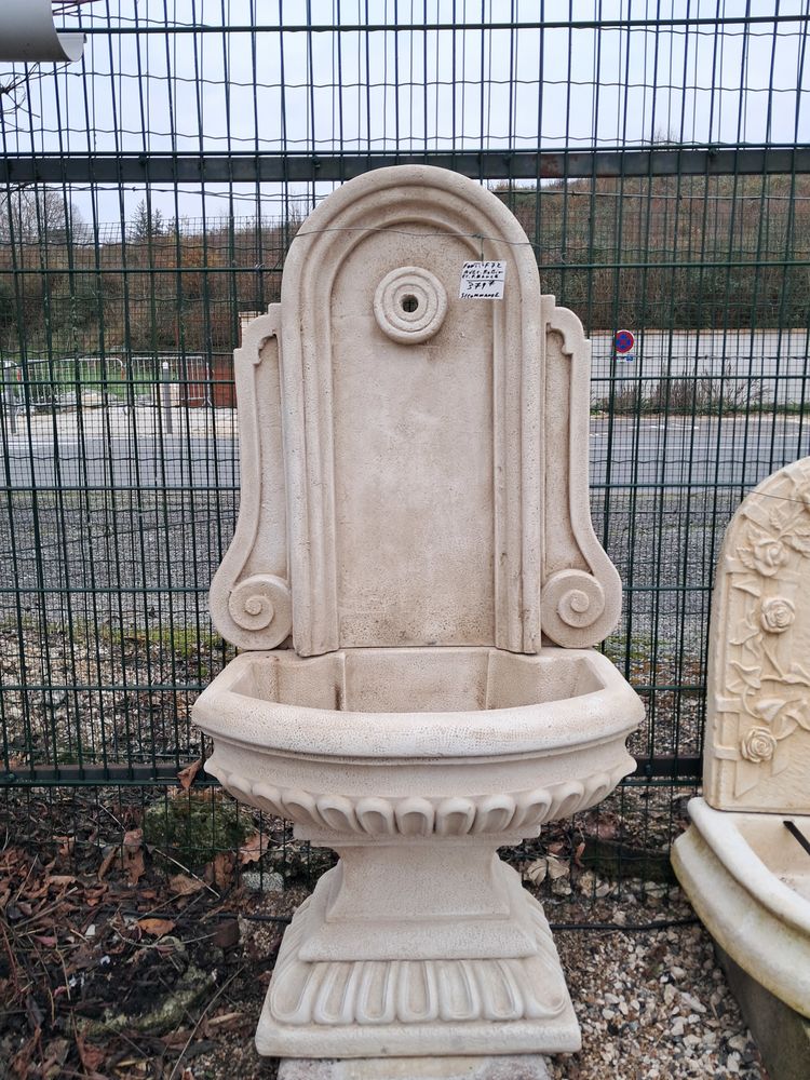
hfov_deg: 51.4
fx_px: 842
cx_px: 405
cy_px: 540
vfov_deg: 65.3
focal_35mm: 27
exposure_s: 1/50
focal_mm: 4
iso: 50
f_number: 1.8
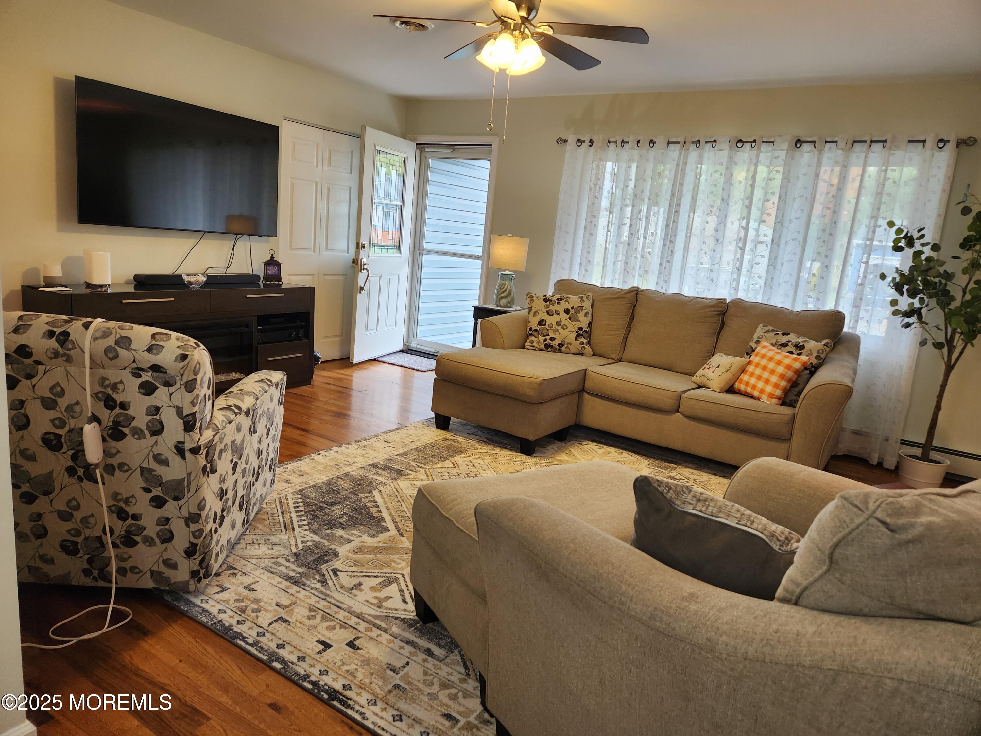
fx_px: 652
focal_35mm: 23
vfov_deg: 58.9
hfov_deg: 73.9
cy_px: 368
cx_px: 490
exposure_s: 1/120
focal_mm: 5.4
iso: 160
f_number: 1.8
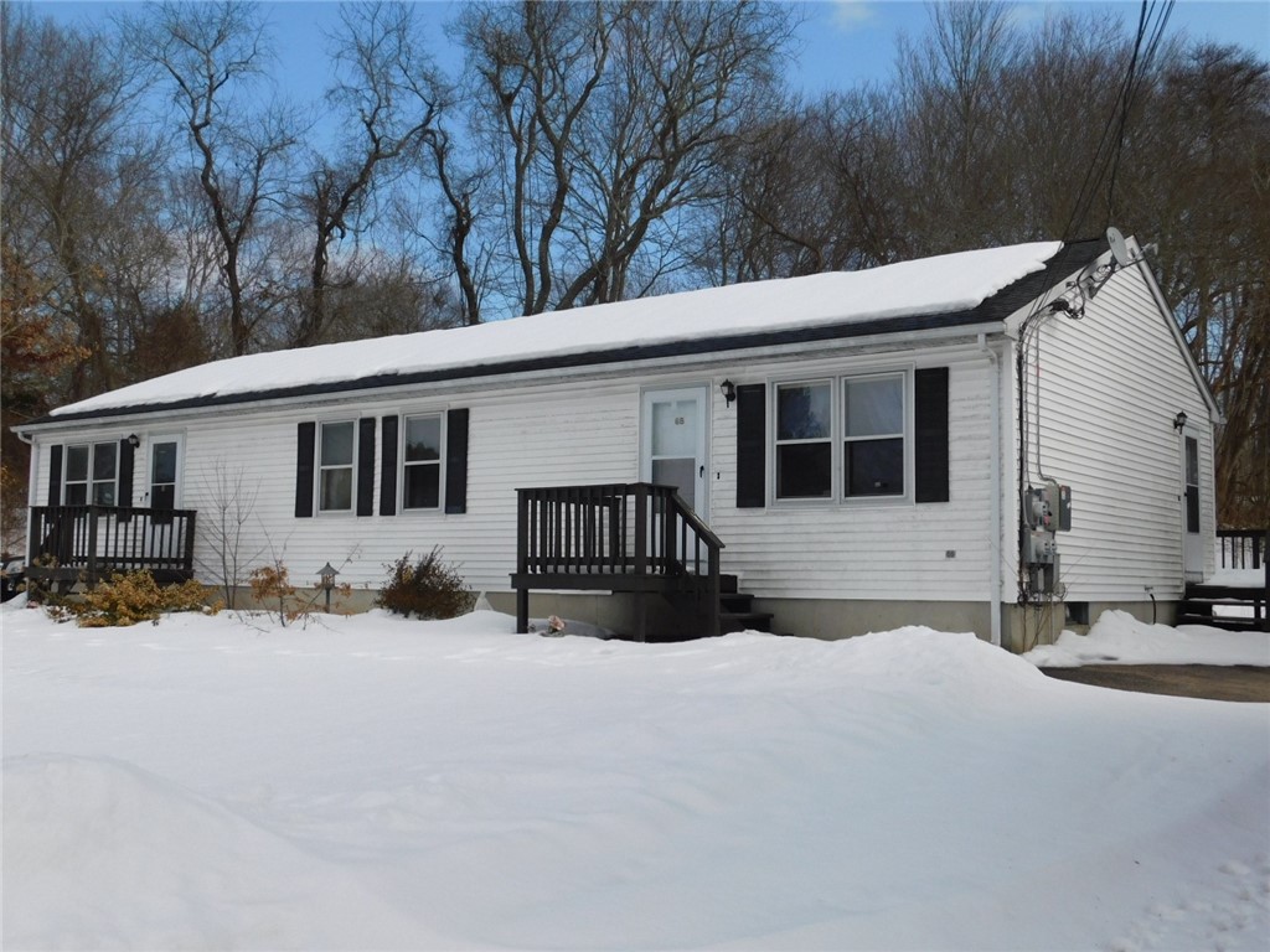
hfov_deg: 51.4
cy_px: 476
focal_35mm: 36
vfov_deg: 39.7
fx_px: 1321
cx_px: 635
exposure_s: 1/500
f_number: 7
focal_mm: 6.3
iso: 125
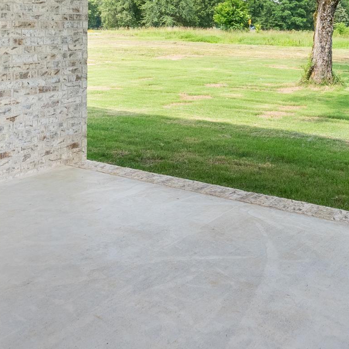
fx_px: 502
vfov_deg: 35.7
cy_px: 26
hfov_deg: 36.9
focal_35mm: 44
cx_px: 284
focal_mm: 16
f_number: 9
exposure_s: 1/80
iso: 250
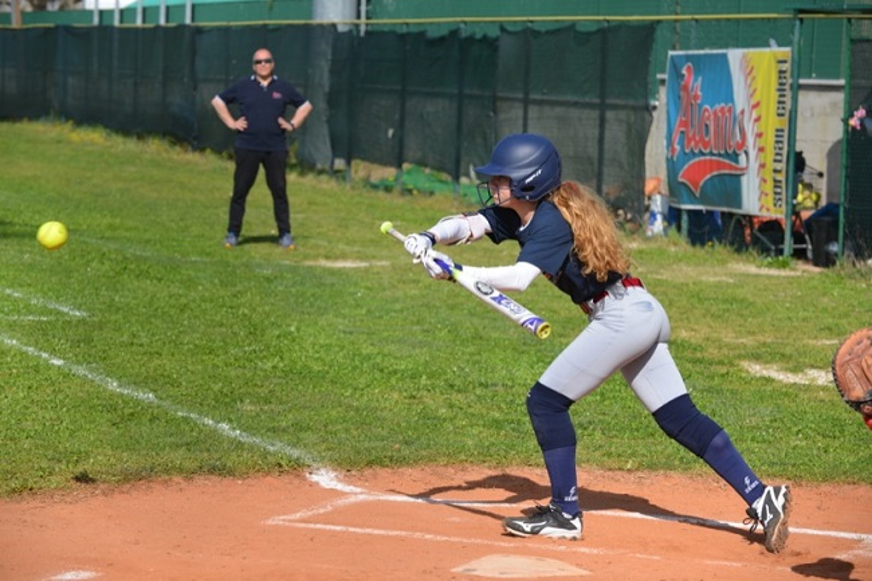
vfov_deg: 11.2
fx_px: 2954
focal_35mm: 122
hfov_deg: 16.8
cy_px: 290
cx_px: 436
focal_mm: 122
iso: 400
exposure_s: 1/1600
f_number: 7.1
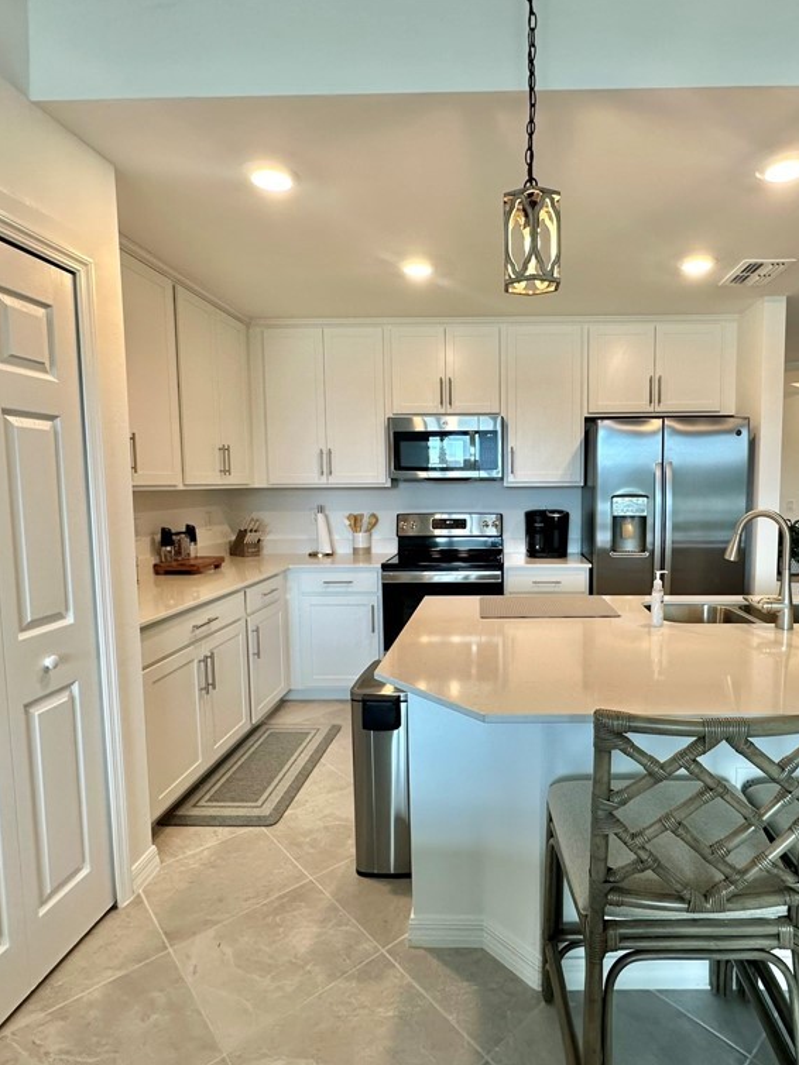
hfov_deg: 67.7
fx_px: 585
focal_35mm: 19
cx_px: 494
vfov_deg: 84.7
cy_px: 535
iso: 200
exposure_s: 1/120
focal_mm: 2.22
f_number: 2.2
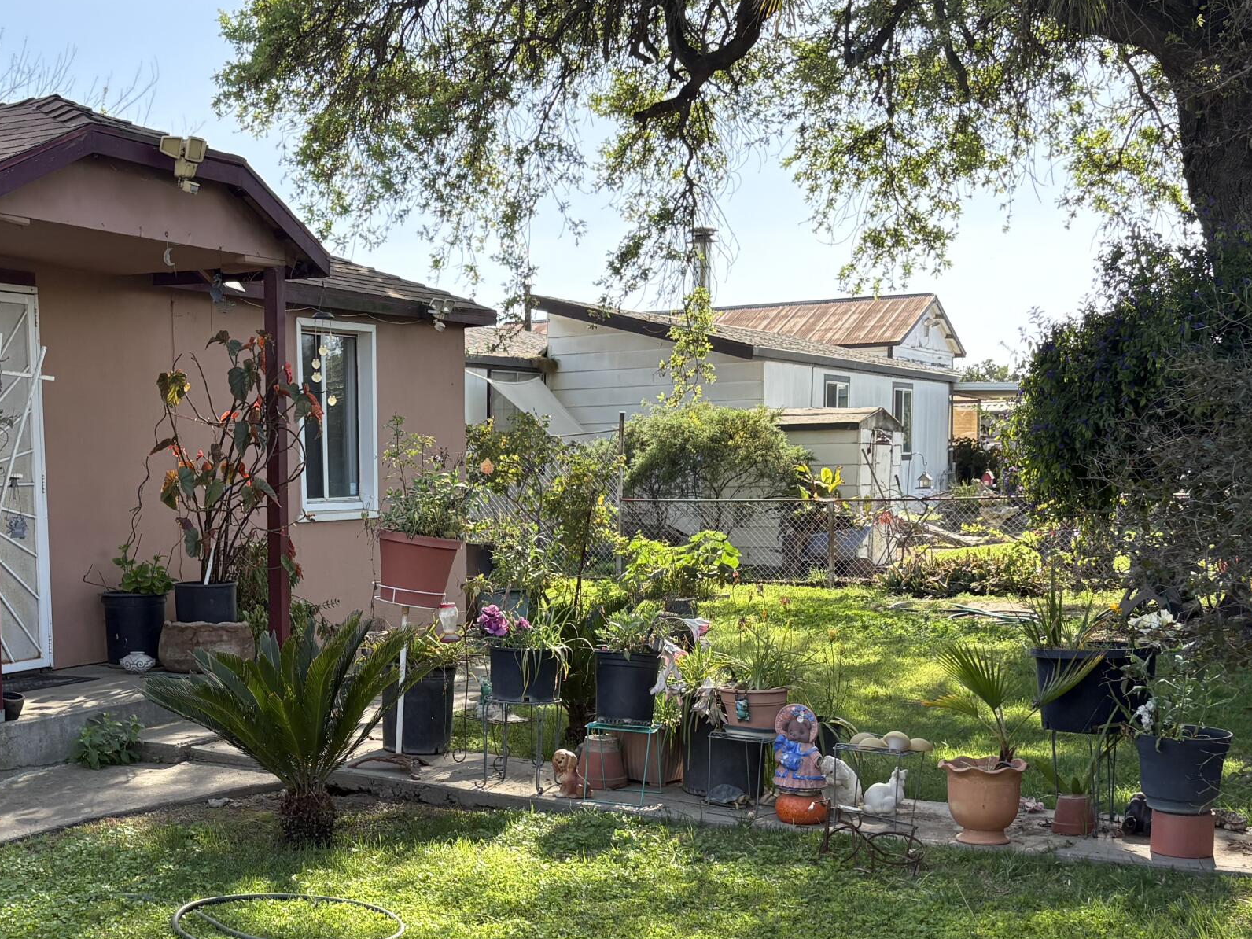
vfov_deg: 29.4
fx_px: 1772
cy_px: 662
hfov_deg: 38.1
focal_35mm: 49
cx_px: 339
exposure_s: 1/1001
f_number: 1.6
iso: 64
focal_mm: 5.96
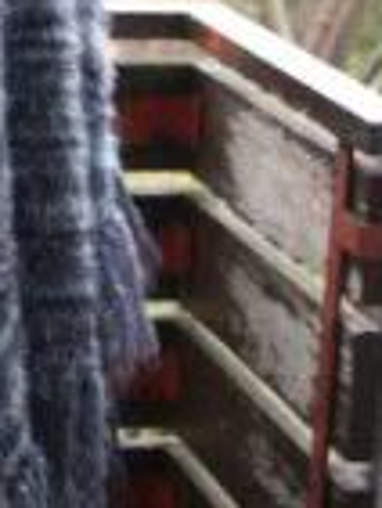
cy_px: -150
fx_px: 2835
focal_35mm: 193
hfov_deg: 7.6
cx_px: -105
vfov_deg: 10.0
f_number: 3.5
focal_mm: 16.83
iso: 125
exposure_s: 1/60
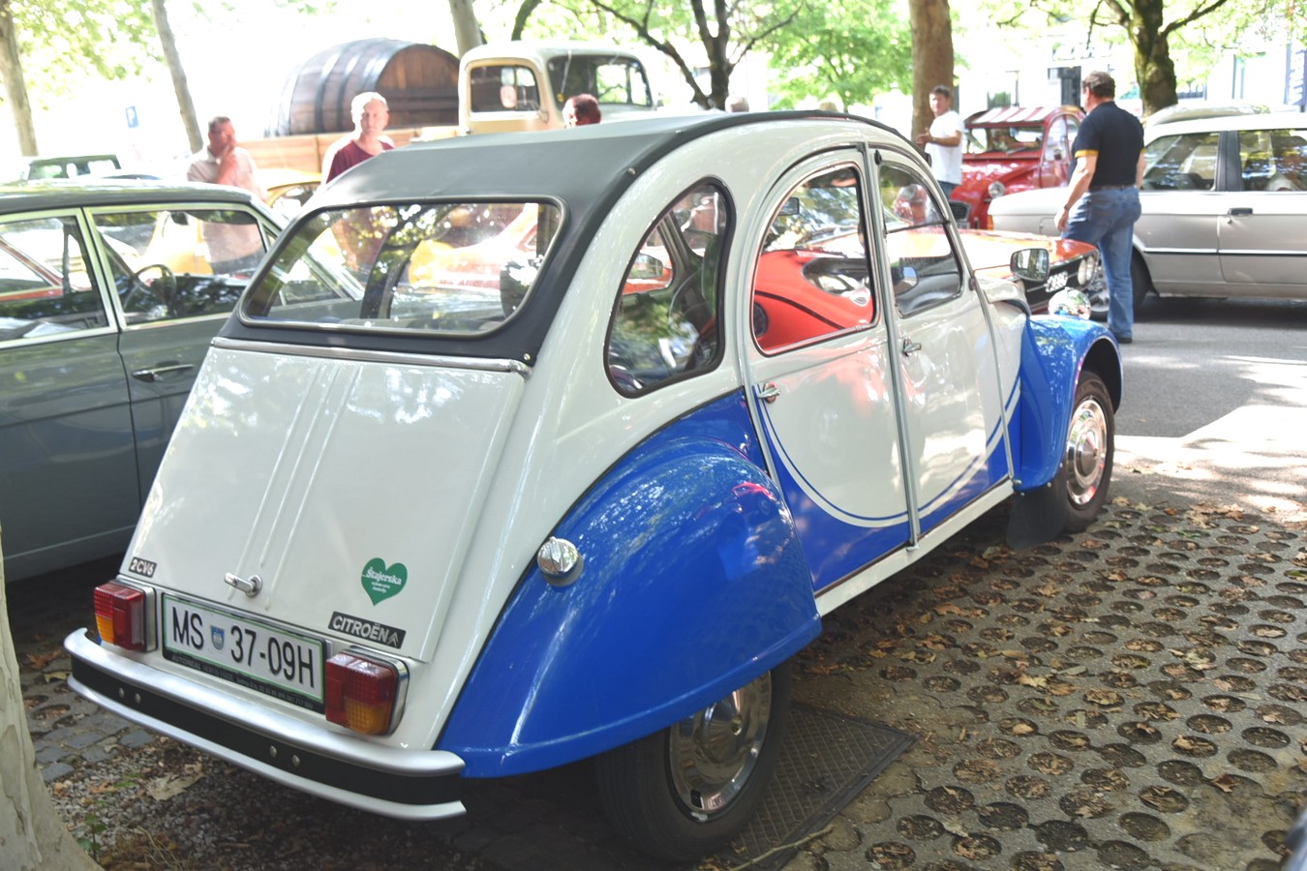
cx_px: 654
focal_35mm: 32
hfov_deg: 58.7
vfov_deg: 41.1
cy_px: 436
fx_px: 1162
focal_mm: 32
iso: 400
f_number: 4
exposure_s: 1/60
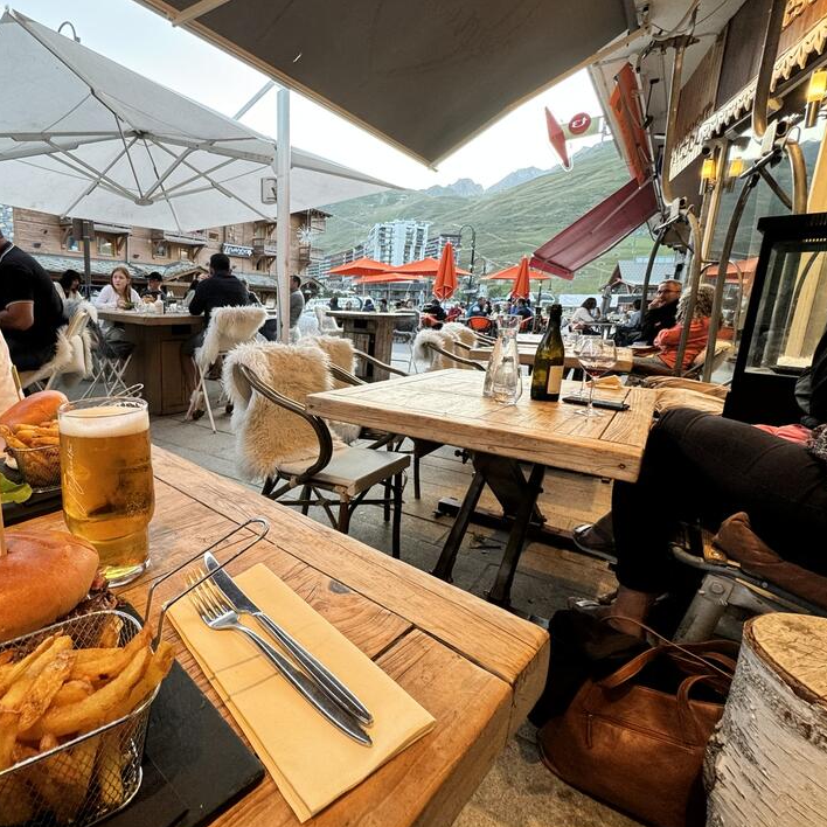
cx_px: 278
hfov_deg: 78.2
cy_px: 394
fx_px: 487
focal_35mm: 18
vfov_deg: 80.7
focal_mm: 2.22
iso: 160
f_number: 2.2
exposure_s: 1/100
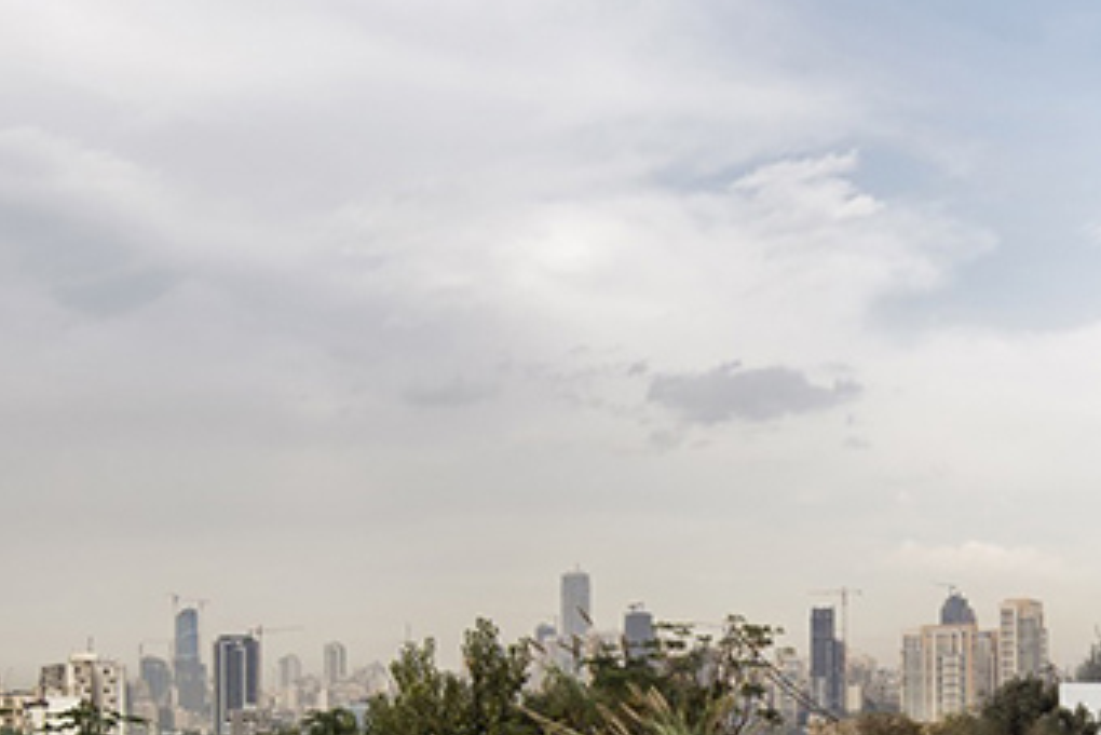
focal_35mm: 60
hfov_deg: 32.5
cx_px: 874
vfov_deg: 20.2
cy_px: -293
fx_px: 1836
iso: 100
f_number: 9
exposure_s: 1/100
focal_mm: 17
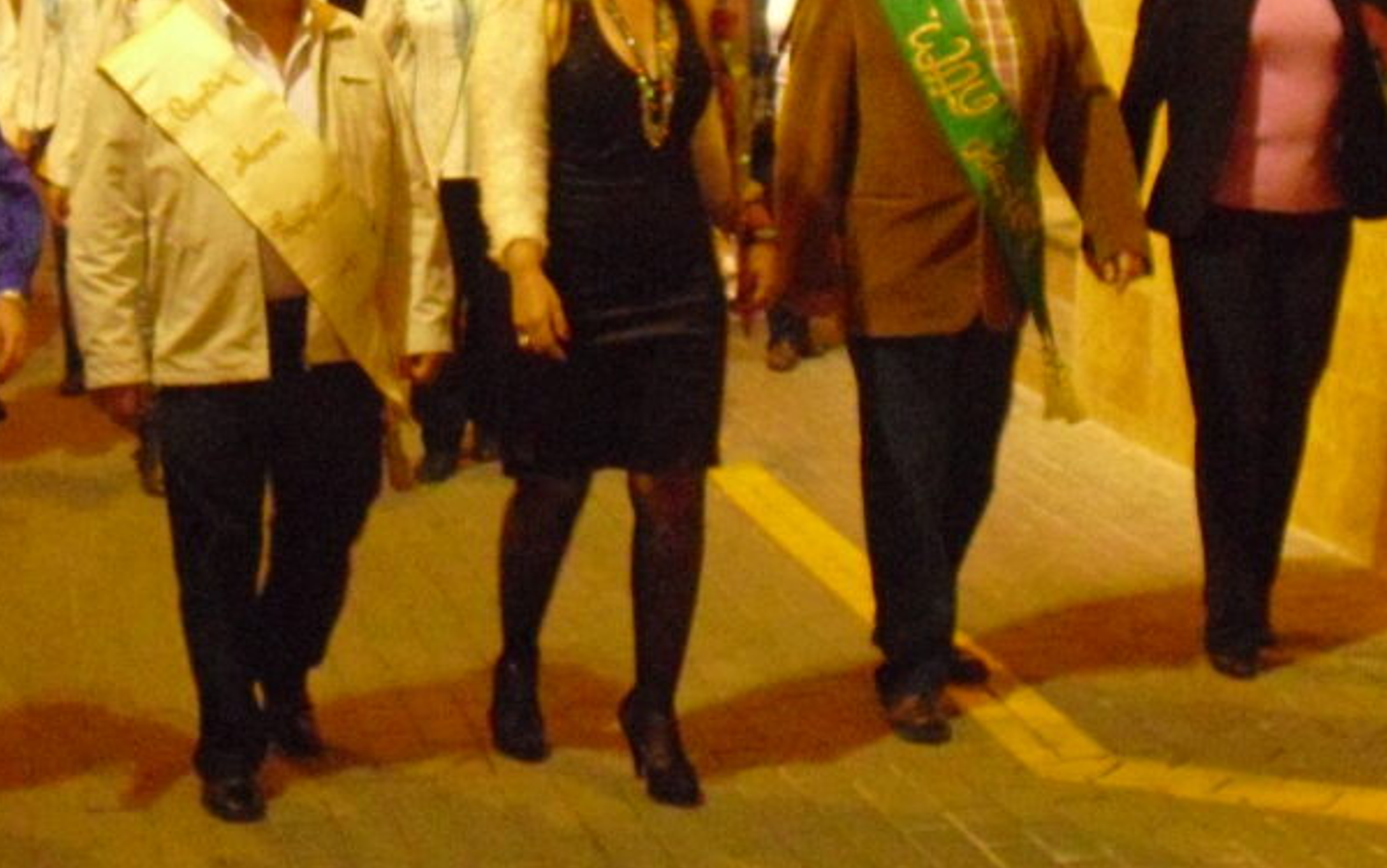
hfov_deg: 22.9
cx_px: 431
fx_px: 3404
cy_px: 127
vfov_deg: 14.4
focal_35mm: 90
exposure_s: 1/60
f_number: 3.8
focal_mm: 9.4
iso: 1600
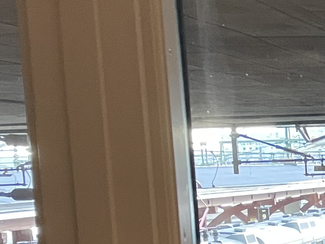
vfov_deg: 11.8
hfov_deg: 12.7
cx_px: 757
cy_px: 276
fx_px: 1164
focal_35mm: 124
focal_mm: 4.2
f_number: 1.6
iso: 160
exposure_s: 1/50
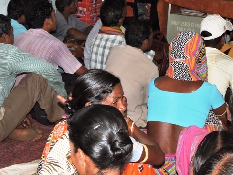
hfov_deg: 23.2
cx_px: 92
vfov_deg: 17.6
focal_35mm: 84
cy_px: 68
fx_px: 565
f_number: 3.8
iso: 220
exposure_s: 1/30
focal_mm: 7.2
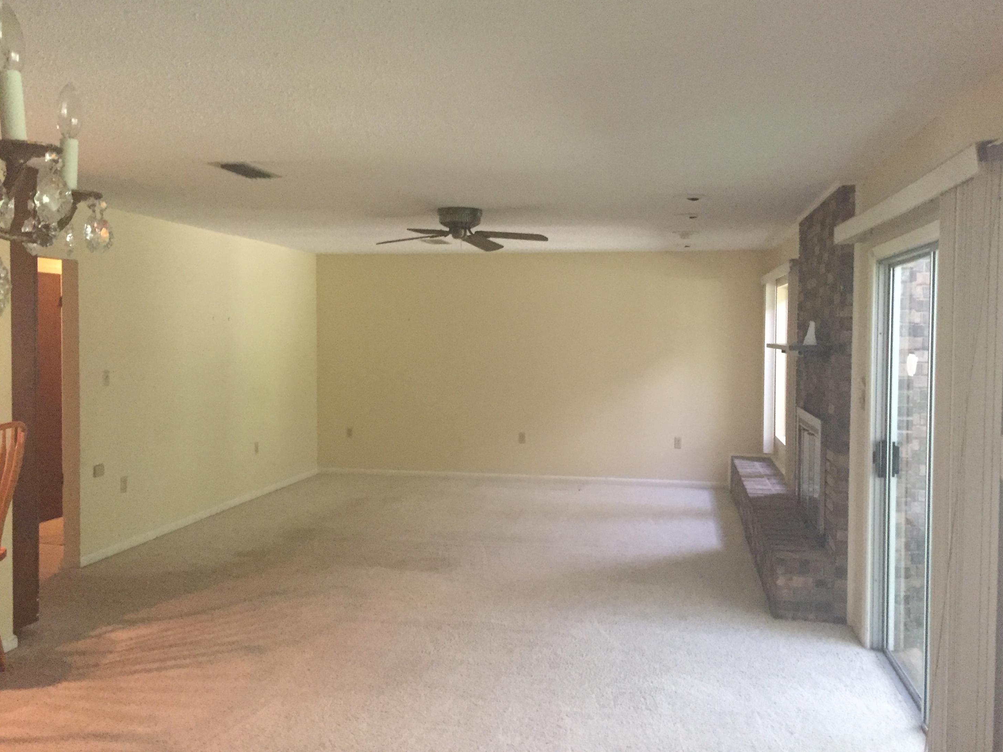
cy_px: 365
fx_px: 869
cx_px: 517
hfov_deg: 60.0
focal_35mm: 30
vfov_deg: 46.8
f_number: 2.2
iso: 250
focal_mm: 4.15
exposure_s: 1/30
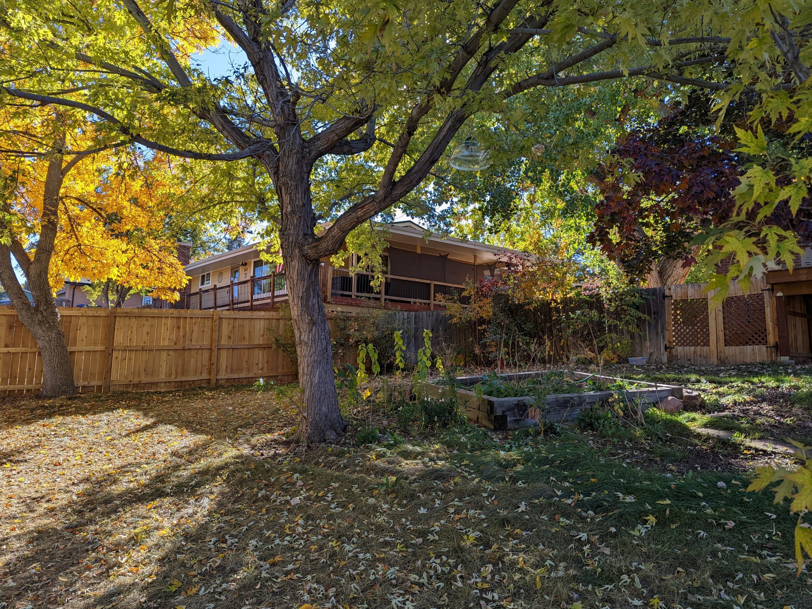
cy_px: 296
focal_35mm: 25
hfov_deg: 69.4
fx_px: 586
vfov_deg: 54.9
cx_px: 404
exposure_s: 1/555
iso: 39
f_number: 1.85
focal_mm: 6.81
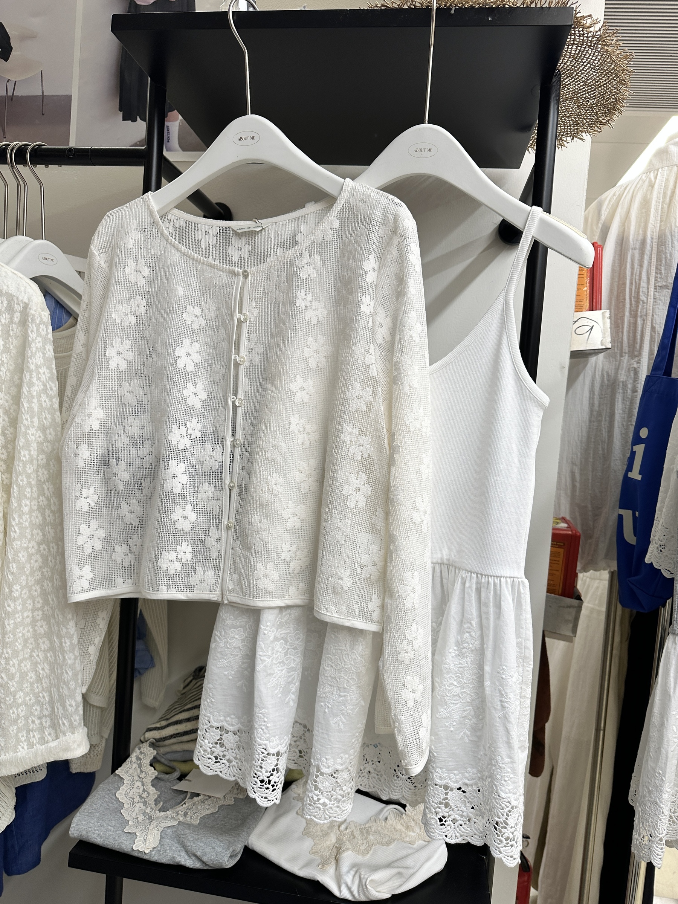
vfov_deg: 71.6
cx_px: 339
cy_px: 452
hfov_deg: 56.8
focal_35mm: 24
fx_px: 627
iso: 100
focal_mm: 6.86
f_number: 1.78
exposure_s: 1/100
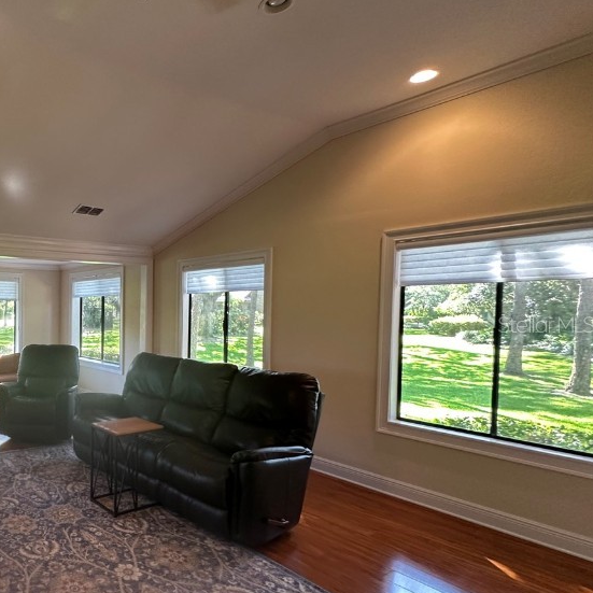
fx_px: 446
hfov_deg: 56.9
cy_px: 324
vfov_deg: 67.1
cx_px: 48
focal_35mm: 23
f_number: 2.2
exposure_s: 1/60
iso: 200
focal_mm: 2.22
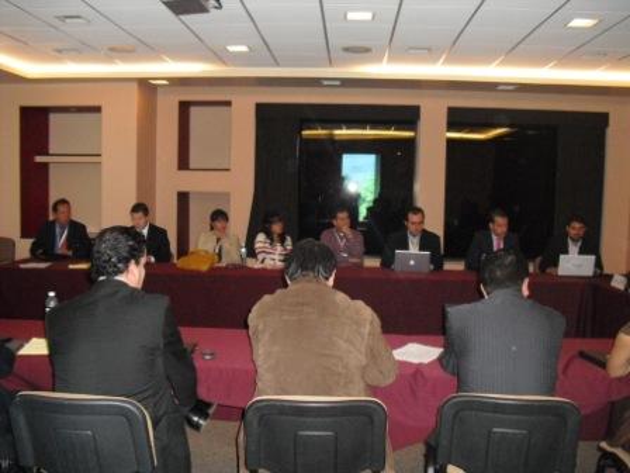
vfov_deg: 39.7
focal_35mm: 36
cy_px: 236
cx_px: 315
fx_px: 655
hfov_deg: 51.4
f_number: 3.1
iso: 800
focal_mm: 6.3
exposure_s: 1/60
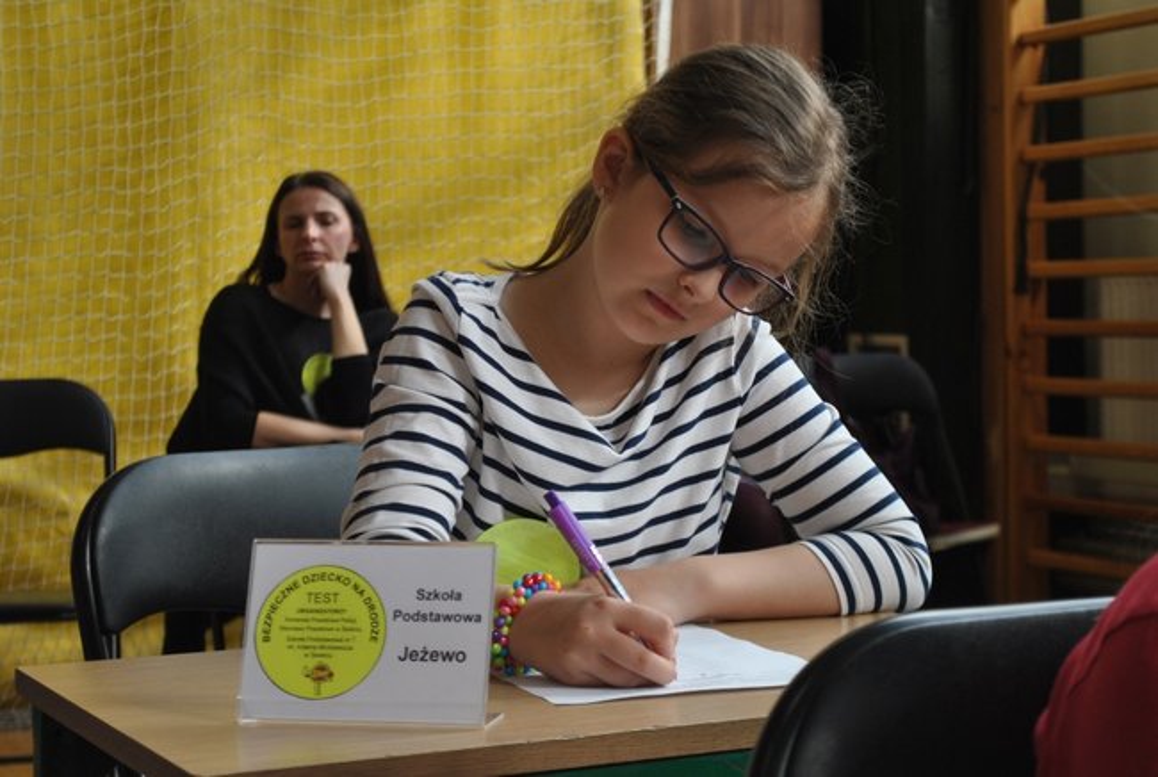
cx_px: 579
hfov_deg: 28.0
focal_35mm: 72
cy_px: 388
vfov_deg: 19.0
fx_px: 2320
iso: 220
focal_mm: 48
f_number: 5.3
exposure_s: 1/125
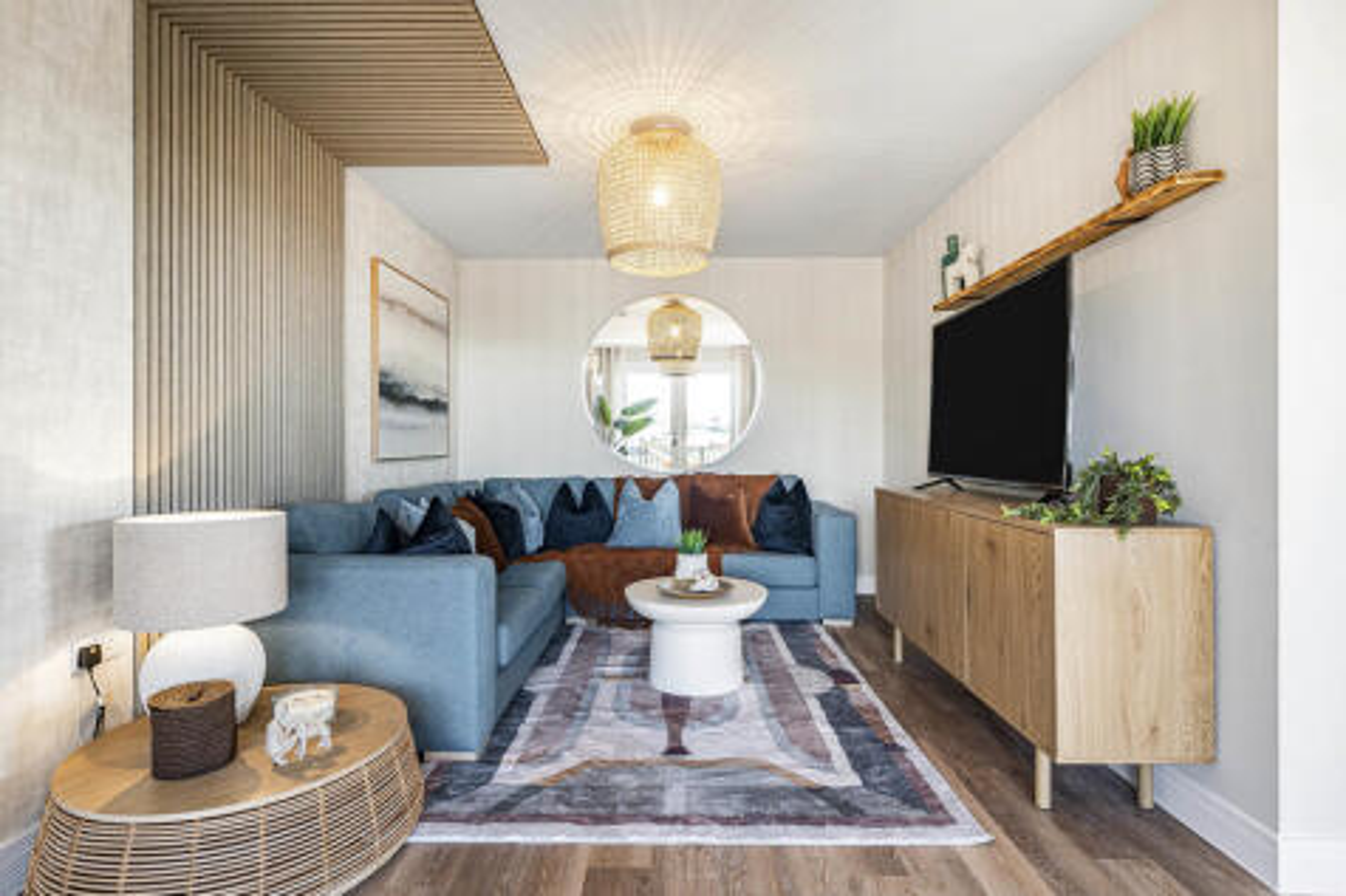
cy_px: 448
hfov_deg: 88.5
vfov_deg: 65.9
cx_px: 673
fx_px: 691
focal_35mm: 18
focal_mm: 18.5
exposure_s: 1/8
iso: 200
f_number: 8
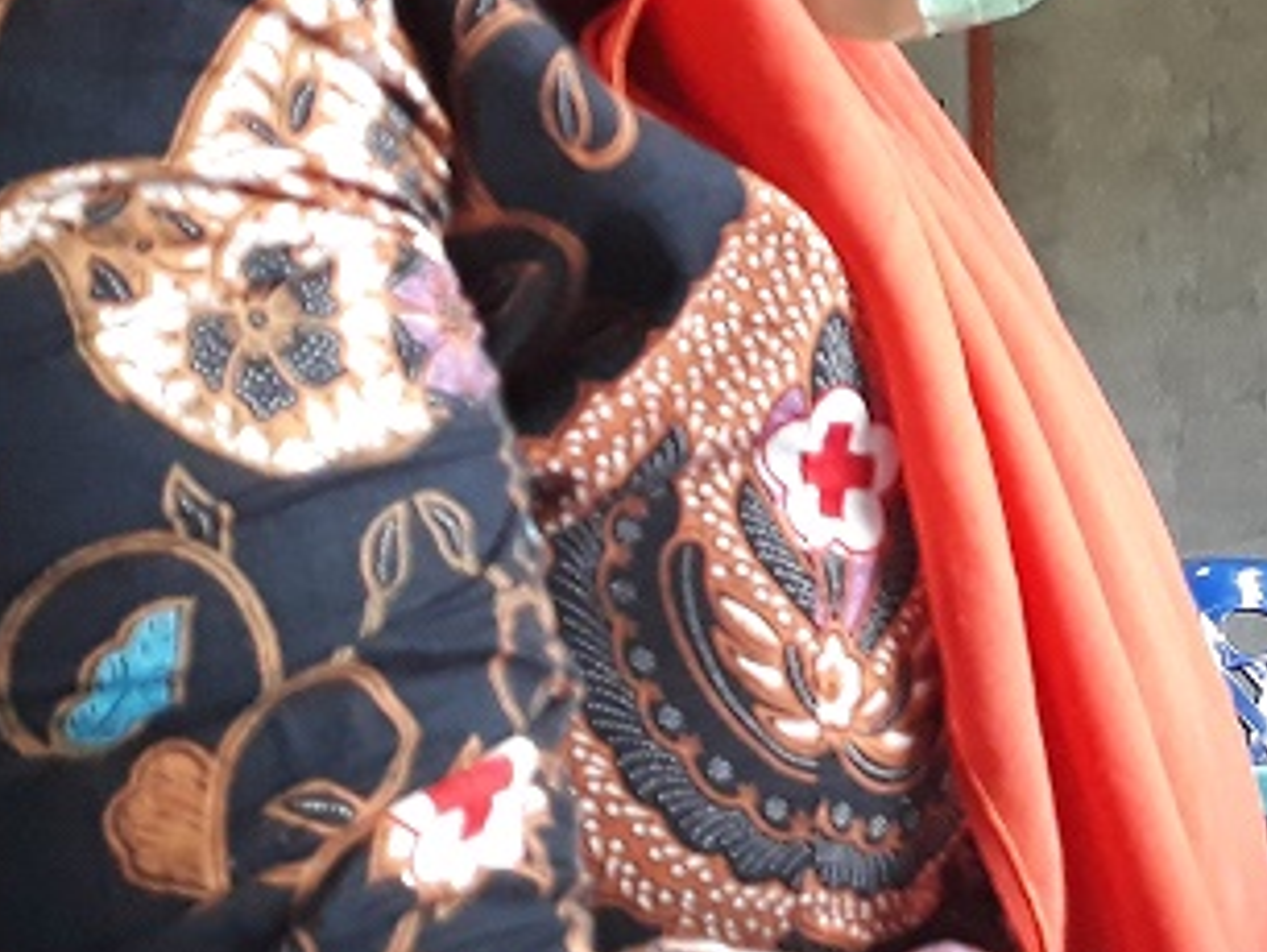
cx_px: 1822
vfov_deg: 16.1
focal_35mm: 91
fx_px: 3333
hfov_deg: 19.2
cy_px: 161
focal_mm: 3.71
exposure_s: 1/50
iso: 160
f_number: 1.7
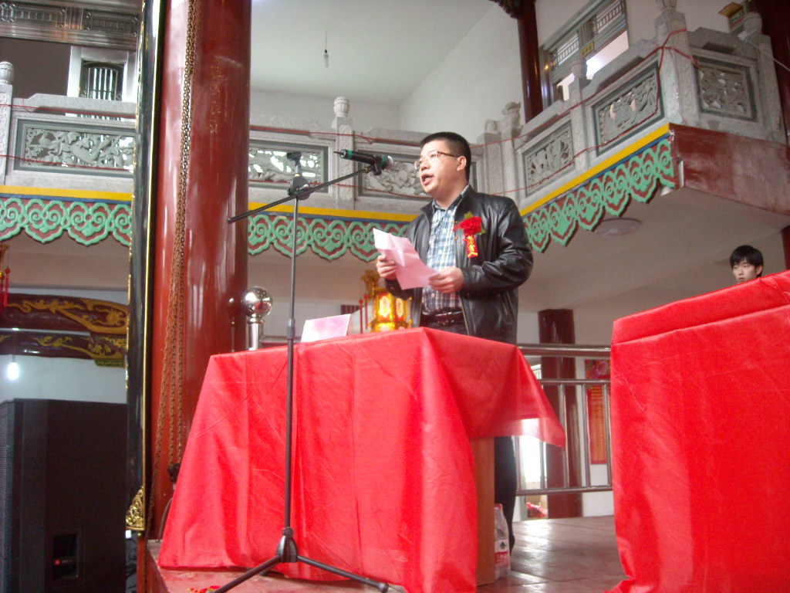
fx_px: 799
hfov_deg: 52.6
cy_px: 296
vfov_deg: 40.7
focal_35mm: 35
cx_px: 395
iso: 400
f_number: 2.8
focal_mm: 5.7
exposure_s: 1/52
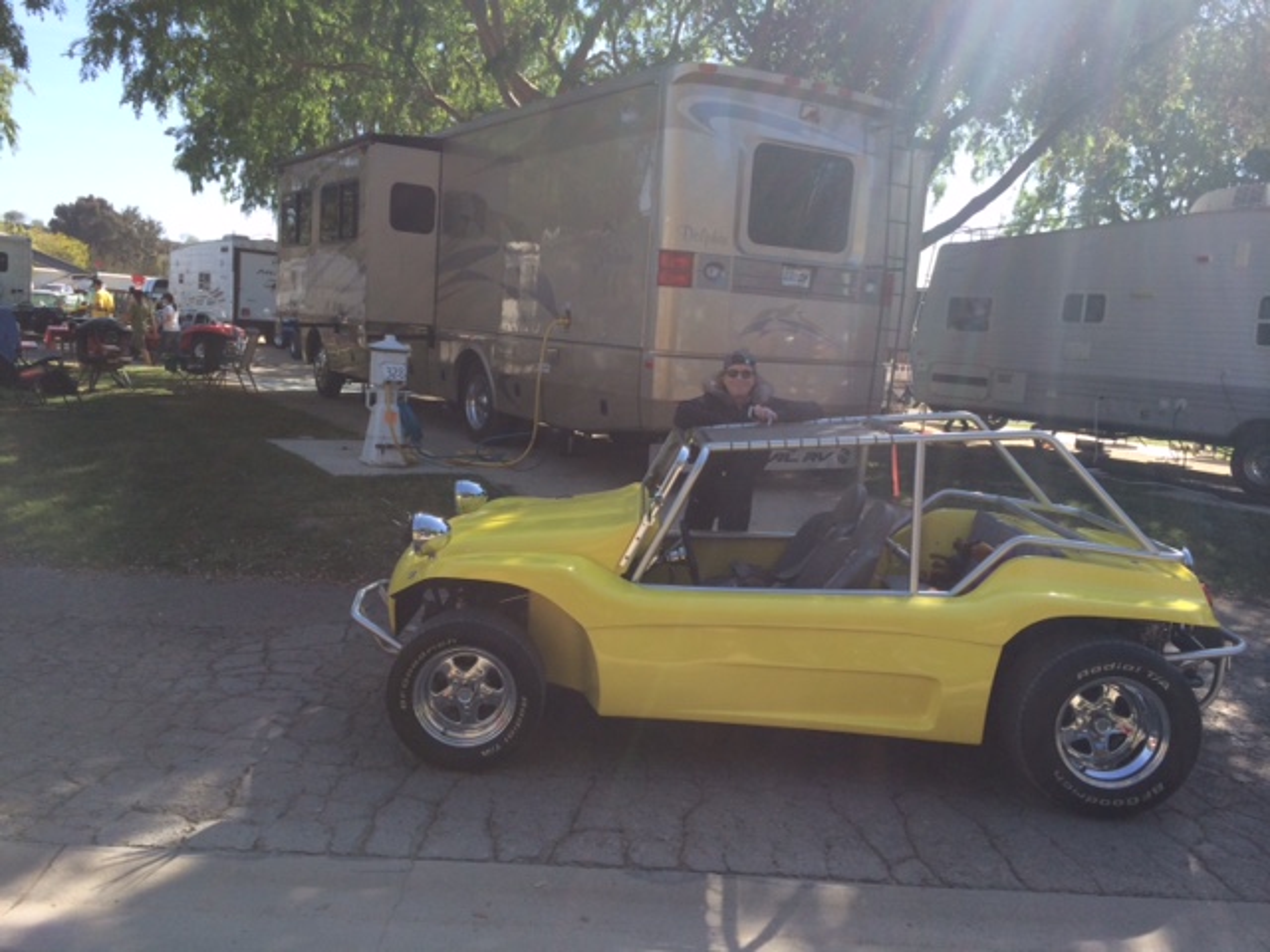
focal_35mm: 30
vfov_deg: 46.8
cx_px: 635
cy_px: 476
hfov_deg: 60.0
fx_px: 1101
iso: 32
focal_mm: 4.12
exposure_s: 1/1001
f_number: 2.2
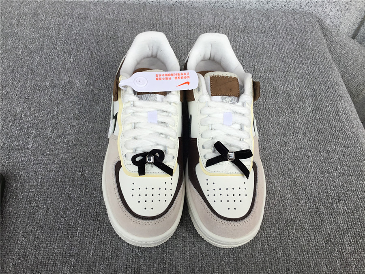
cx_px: 182
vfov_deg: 45.4
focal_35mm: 31
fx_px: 327
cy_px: 137
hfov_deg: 58.4
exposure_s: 1/550
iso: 25
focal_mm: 3.3
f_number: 2.4
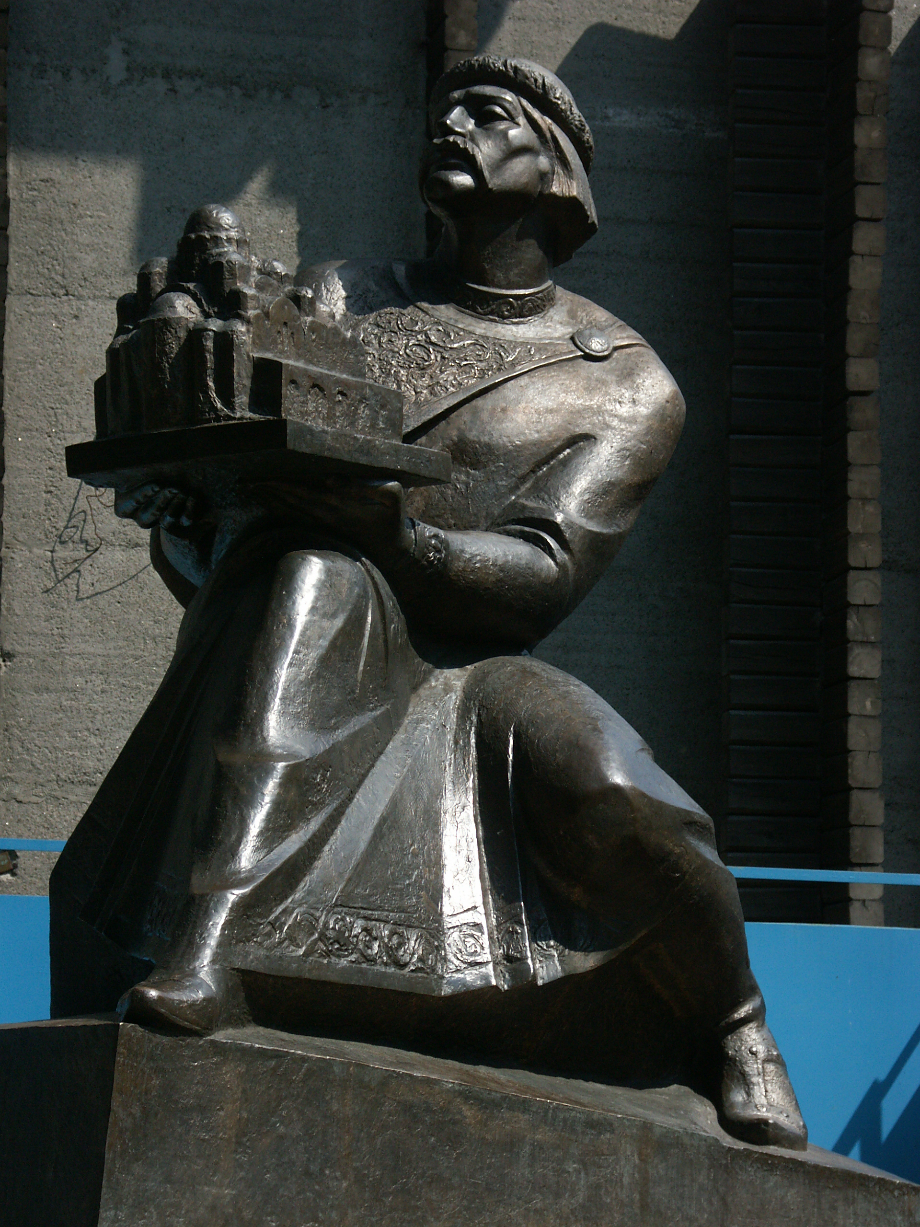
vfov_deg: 17.3
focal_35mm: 114
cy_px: 614
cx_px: 460
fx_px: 4040
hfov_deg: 13.0
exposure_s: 1/800
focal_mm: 28.29
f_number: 3.5
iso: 100
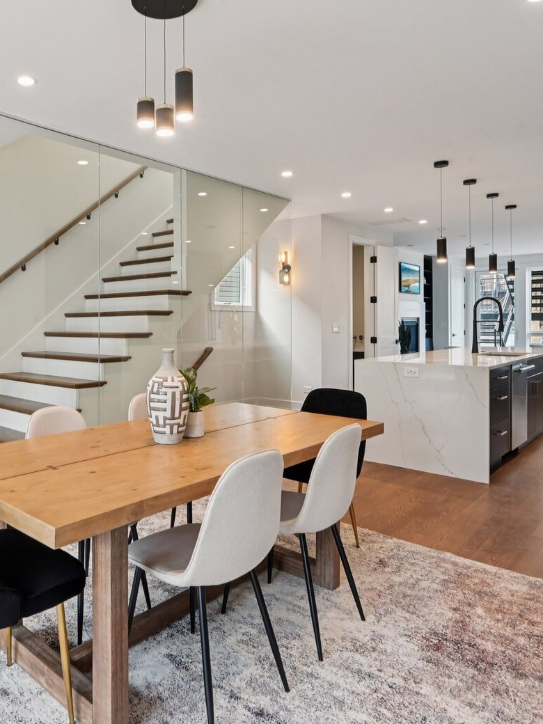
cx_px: 155
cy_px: 350
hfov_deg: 54.9
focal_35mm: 24
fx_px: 502
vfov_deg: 71.6
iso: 400
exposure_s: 1/10
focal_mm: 16
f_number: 13
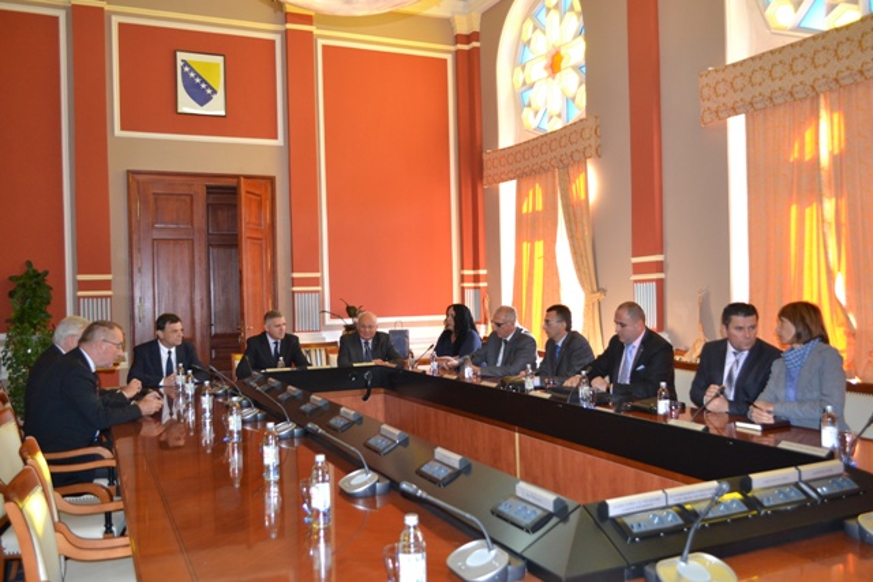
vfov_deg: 43.6
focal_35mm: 30
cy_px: 291
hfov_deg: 61.9
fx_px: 728
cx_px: 436
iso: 720
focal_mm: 20
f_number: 3.8
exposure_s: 1/60
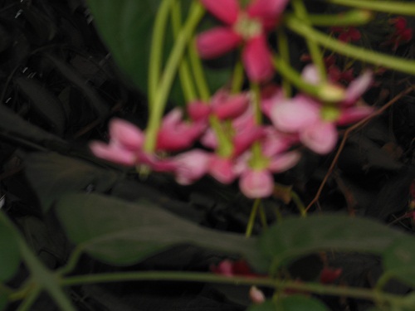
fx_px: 1175
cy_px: 156
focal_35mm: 98
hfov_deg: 20.0
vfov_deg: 15.1
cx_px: 208
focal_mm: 17.5
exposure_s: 1/60
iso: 125
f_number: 4.7
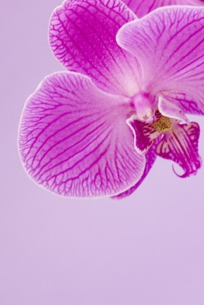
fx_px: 984
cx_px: 139
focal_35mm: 116
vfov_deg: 17.6
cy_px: 89
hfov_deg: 11.8
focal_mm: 35
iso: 200
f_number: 4
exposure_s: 1/30
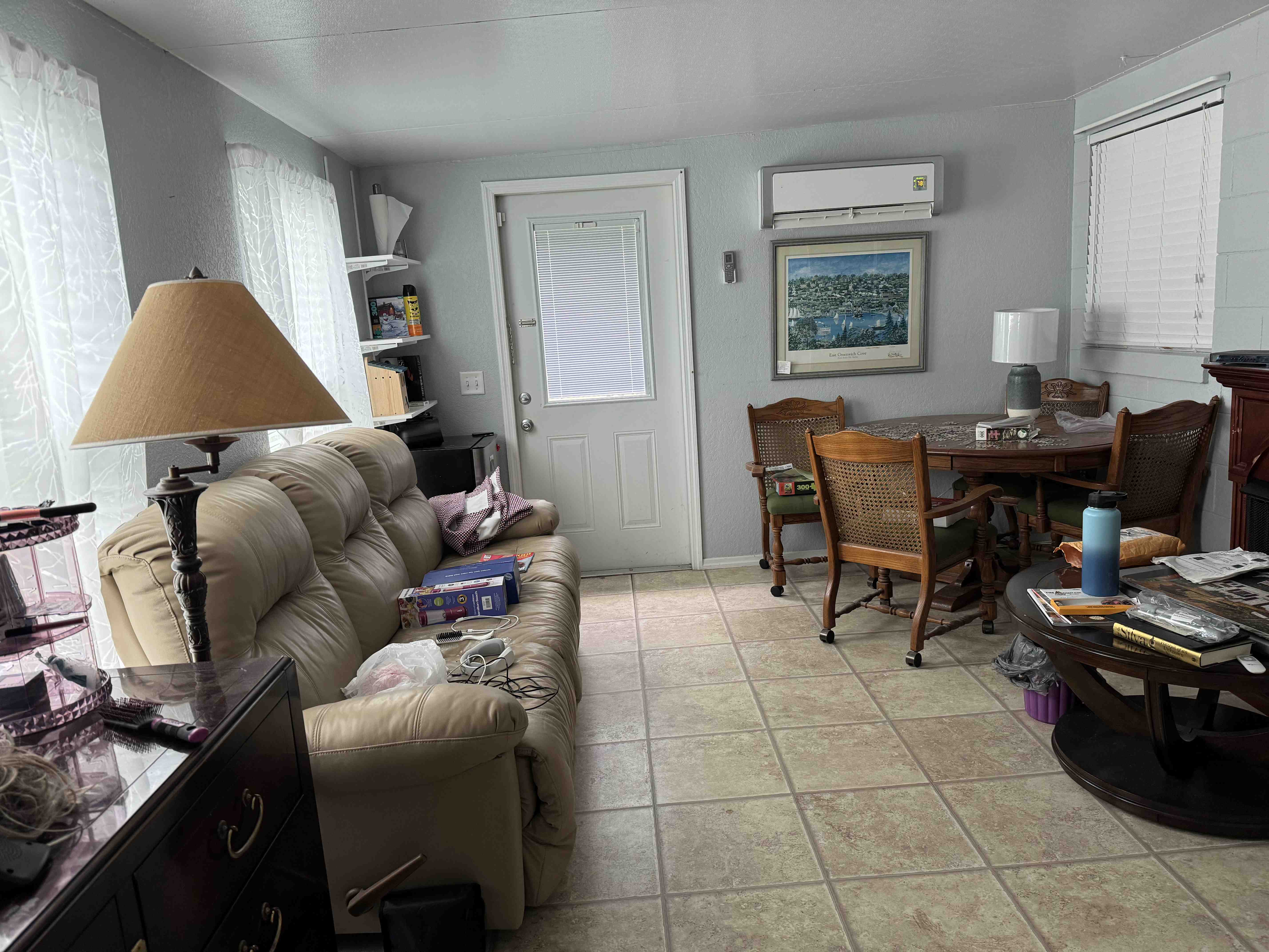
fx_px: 880
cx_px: 634
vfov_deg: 56.8
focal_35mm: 24
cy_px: 476
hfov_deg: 71.6
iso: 200
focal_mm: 6.86
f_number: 1.78
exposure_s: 1/60
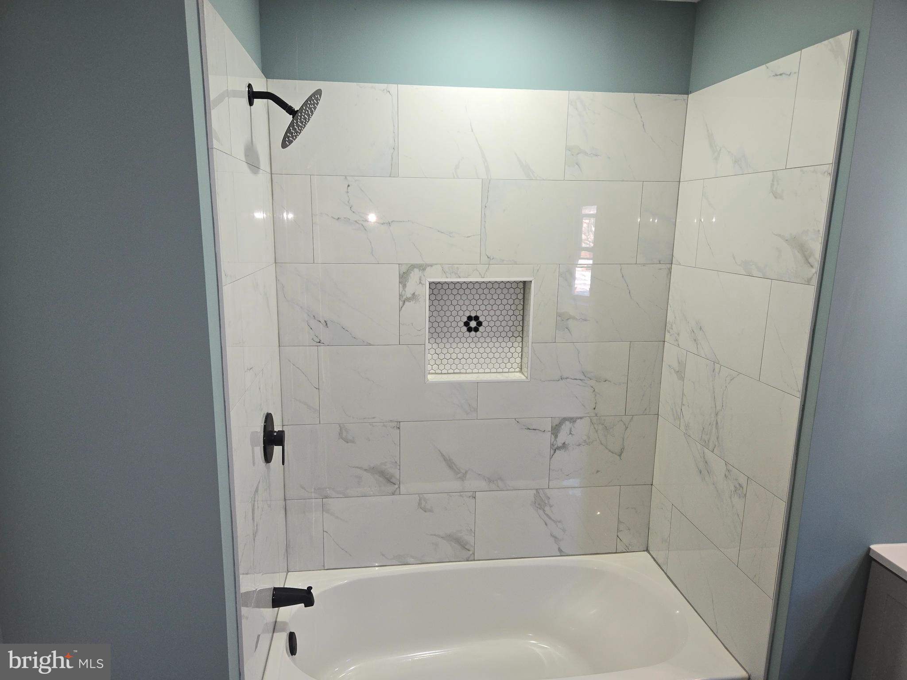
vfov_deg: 58.9
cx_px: 454
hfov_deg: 73.9
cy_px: 340
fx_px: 603
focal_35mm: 23
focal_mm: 5.4
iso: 100
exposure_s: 1/60
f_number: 1.8
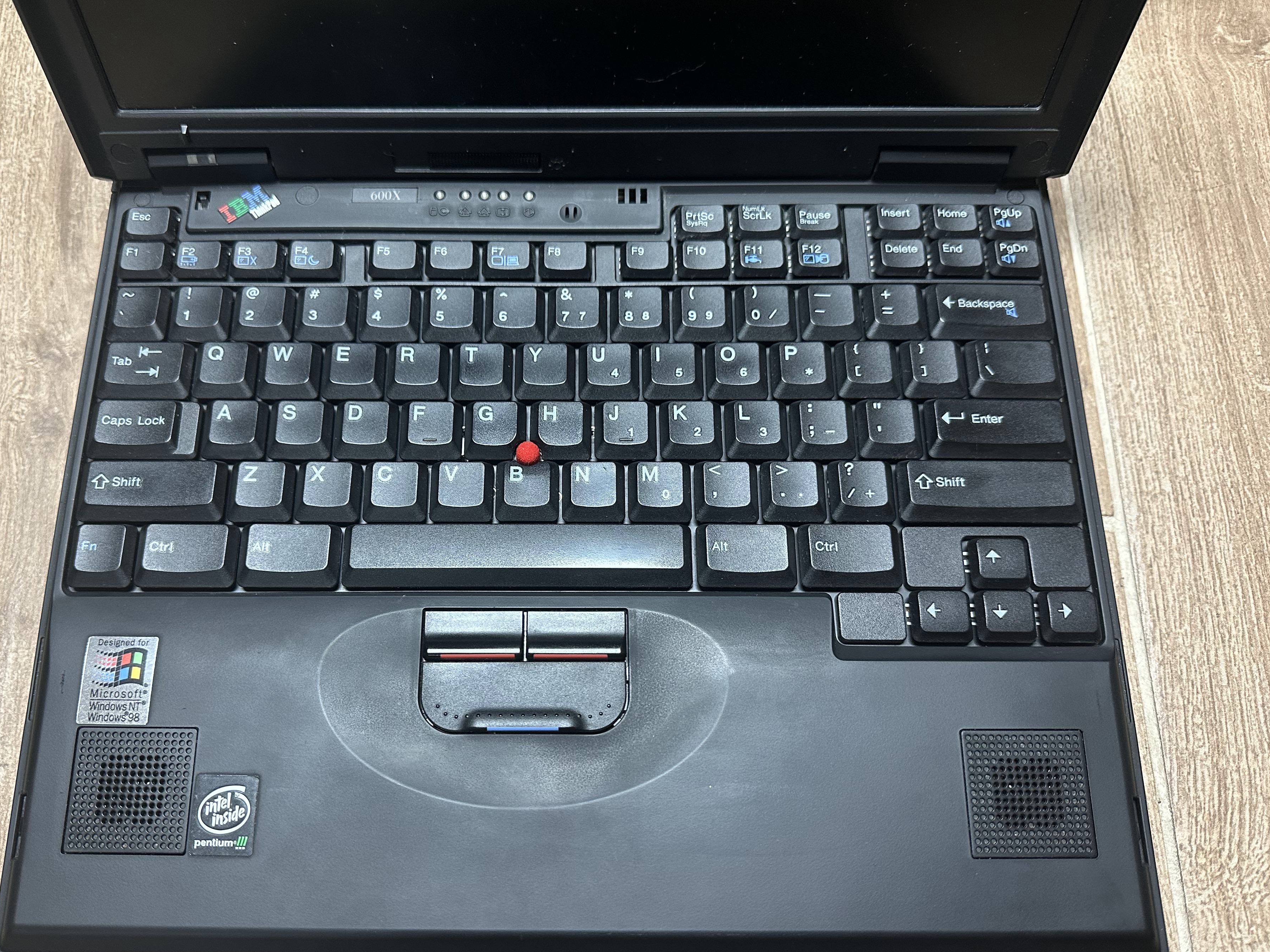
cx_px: 564
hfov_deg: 65.1
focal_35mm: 27
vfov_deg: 51.3
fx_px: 991
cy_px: 512
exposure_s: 1/60
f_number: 1.78
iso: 250
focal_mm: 6.86
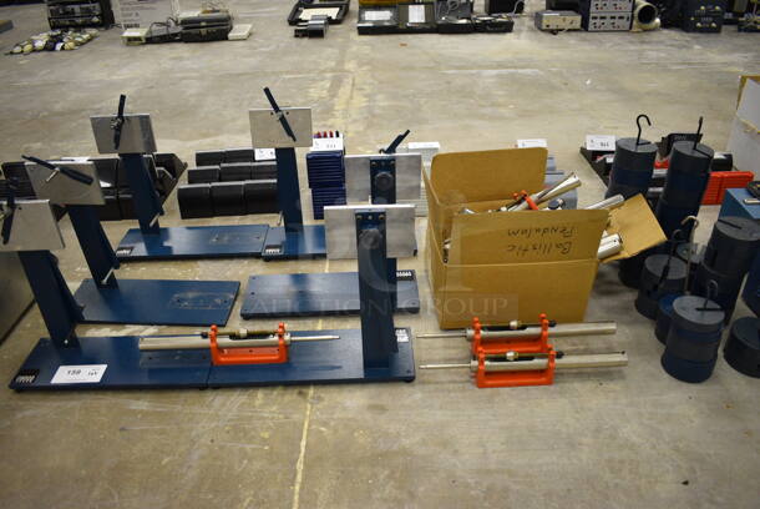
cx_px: 380
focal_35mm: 27
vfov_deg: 48.0
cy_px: 254
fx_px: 571
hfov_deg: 67.3
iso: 1400
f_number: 3.5
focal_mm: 18
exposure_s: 1/125
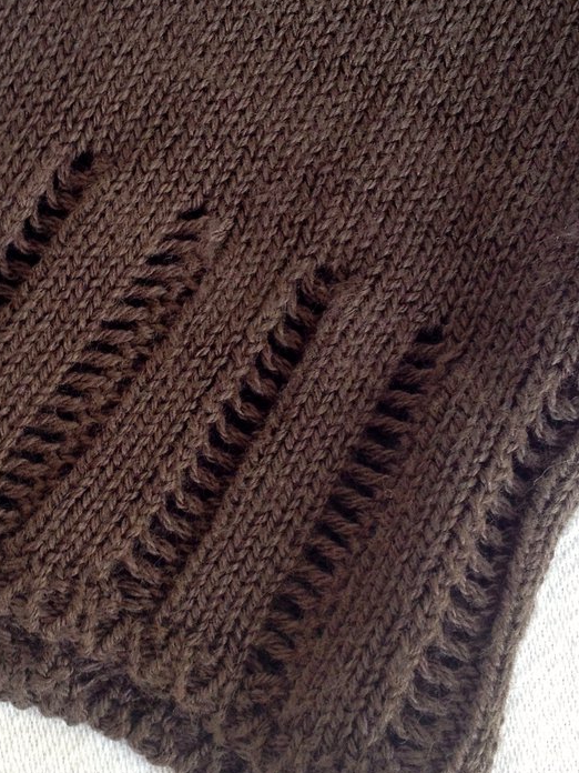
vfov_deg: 29.0
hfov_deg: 21.7
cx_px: 141
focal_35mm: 67
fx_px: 1494
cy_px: 408
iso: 50
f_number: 2.4
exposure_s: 1/60
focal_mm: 4.28
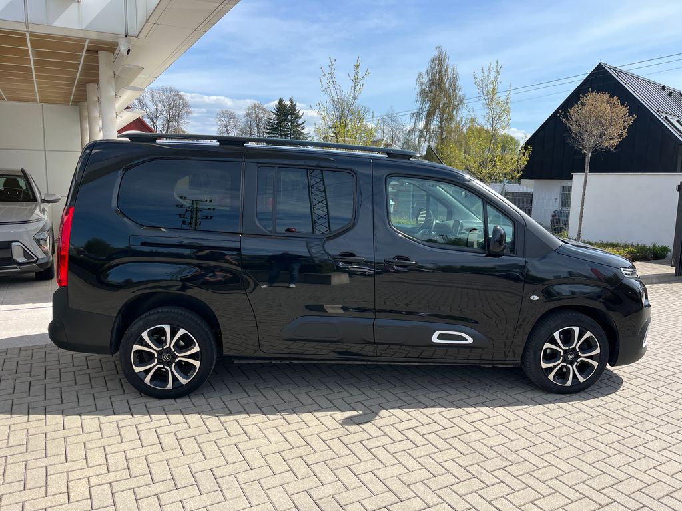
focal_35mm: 26
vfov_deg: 53.1
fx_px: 512
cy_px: 256
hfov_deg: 67.3
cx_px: 341
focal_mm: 5.1
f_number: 1.6
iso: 50
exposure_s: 1/2062
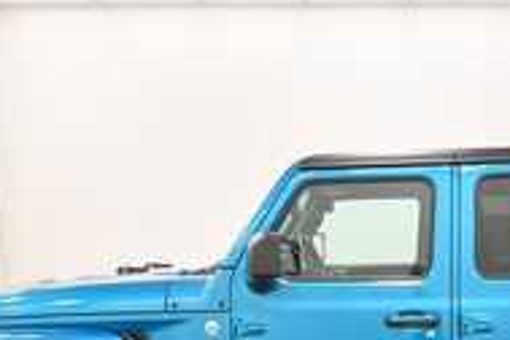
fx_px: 751
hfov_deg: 36.4
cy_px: 355
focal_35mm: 53
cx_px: 399
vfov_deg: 24.2
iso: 1100
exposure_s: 1/125
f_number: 5.3
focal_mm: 17
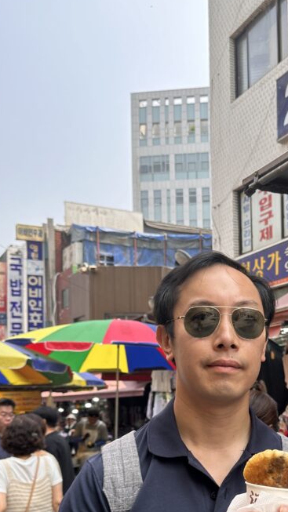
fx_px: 557
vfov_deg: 48.0
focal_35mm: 41
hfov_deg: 27.8
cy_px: 366
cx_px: 264
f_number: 1.78
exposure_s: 1/927
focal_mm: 6.86
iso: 80
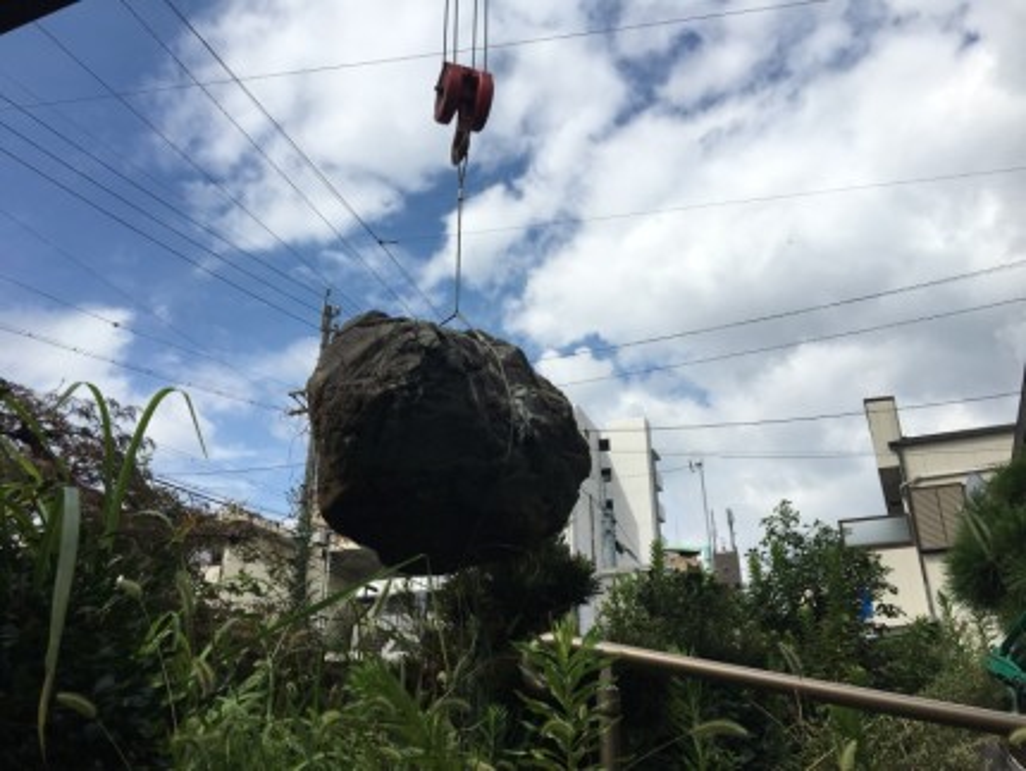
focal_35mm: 29
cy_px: 386
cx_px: 513
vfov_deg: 48.3
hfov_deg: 61.6
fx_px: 860
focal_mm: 4.15
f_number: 2.2
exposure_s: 1/2959
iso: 25
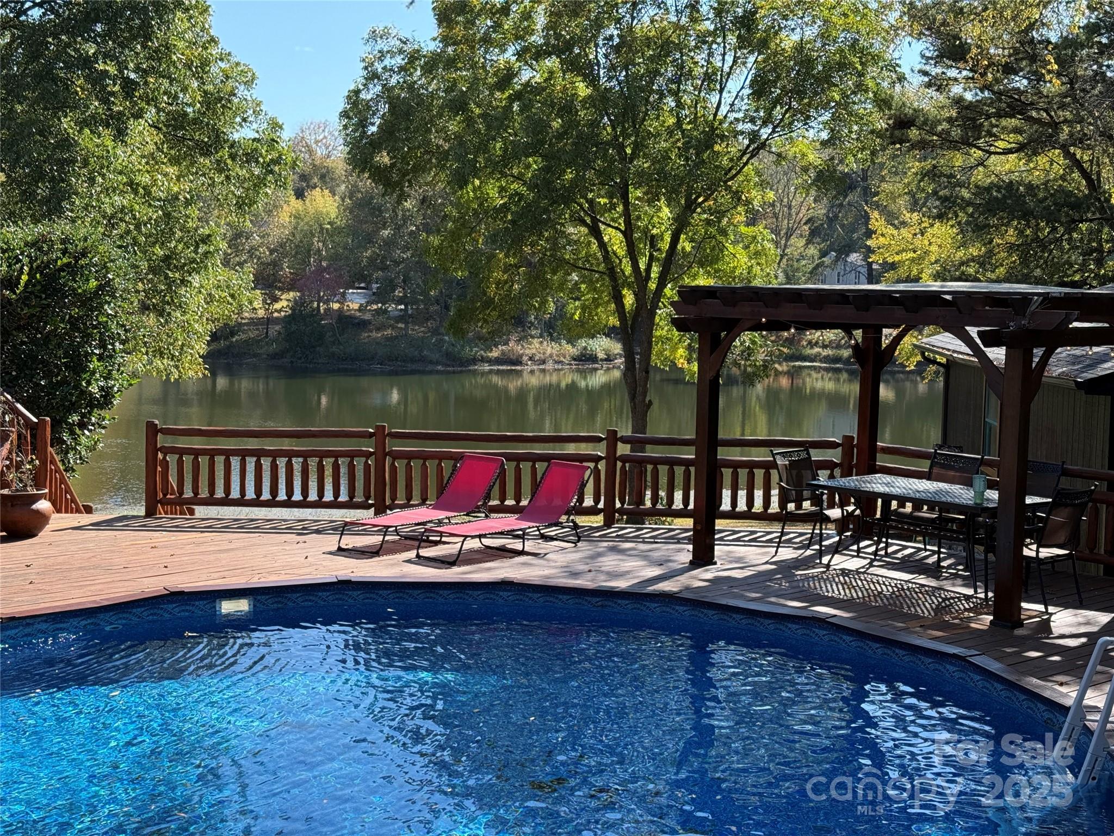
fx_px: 1545
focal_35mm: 48
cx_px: 557
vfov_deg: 30.3
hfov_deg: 39.7
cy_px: 418
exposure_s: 1/1116
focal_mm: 6.76
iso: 64
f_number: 1.78
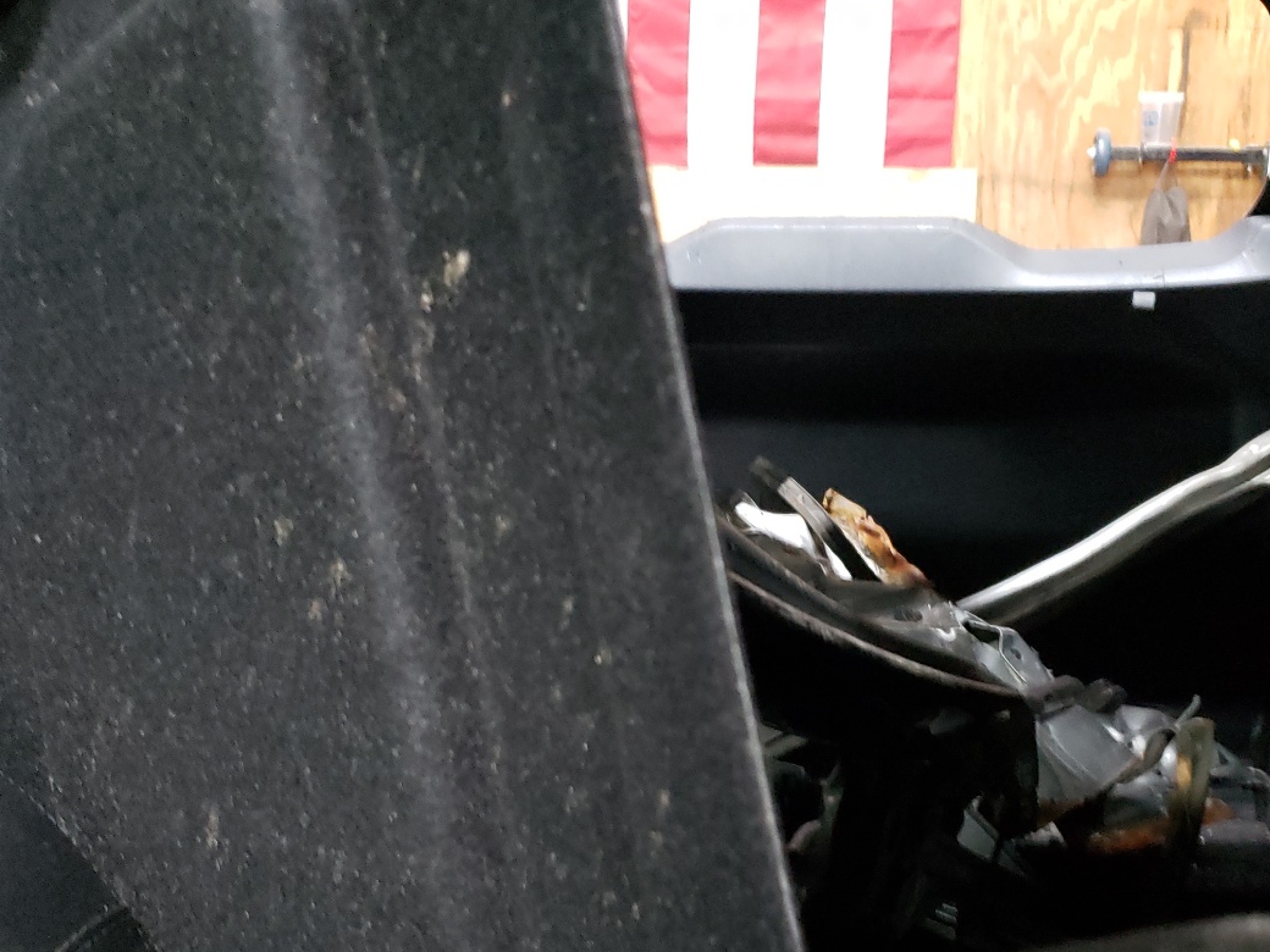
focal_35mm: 40
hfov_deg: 46.6
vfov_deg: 35.6
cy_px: 625
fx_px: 1468
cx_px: 746
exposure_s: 1/24
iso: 600
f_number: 1.5
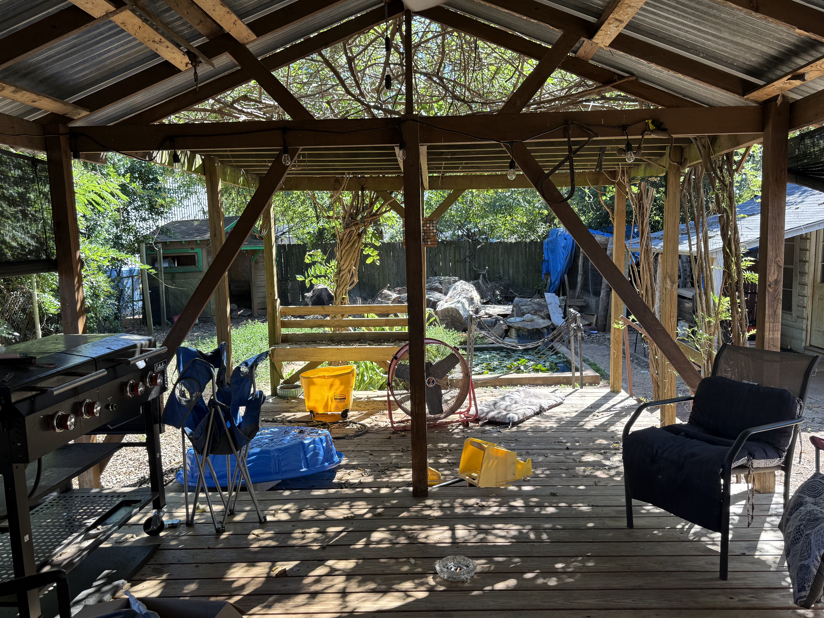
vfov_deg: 49.7
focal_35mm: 28
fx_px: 667
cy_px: 315
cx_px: 419
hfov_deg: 63.4
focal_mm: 6.76
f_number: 1.78
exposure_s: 1/326
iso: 100
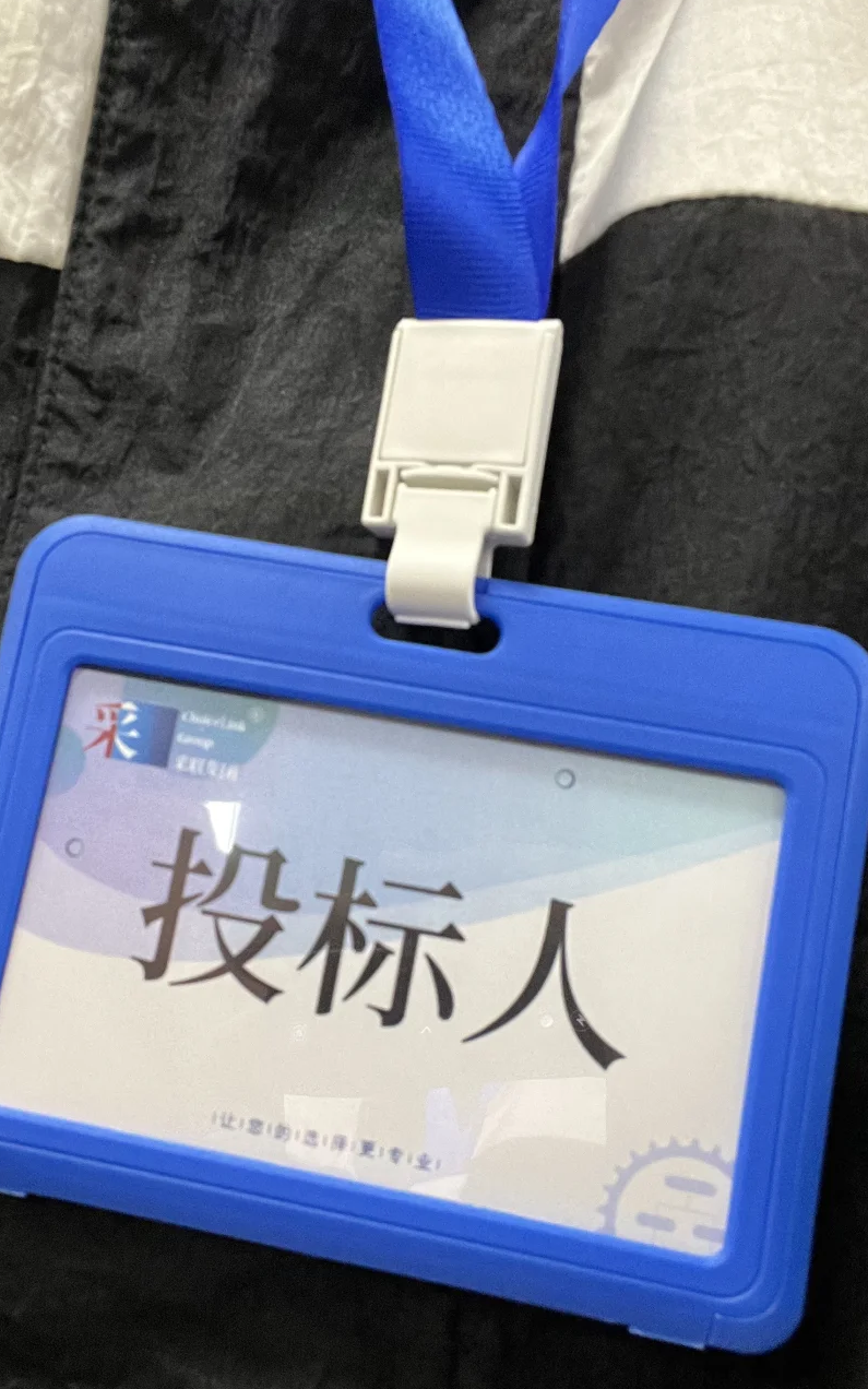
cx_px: 342
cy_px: 753
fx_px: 1363
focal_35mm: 36
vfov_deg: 53.9
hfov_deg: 35.2
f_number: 2.2
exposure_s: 1/50
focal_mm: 2.71
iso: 160
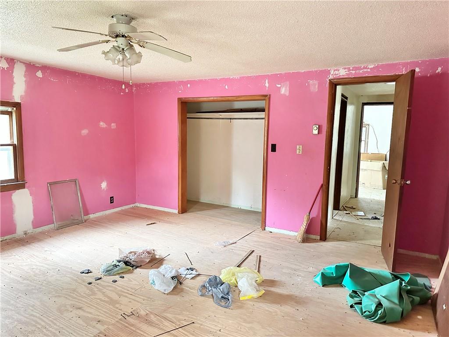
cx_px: 224
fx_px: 311
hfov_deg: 71.6
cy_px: 168
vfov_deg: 56.8
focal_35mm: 24
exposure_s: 1/55
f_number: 1.78
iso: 1000
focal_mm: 6.86
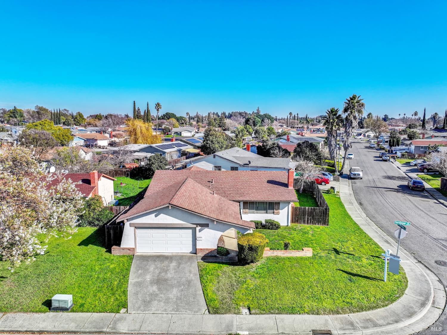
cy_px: 168
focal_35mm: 24
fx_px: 310
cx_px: 224
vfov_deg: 56.8
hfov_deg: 71.6
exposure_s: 1/2000
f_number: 2.8
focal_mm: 12.3
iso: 100
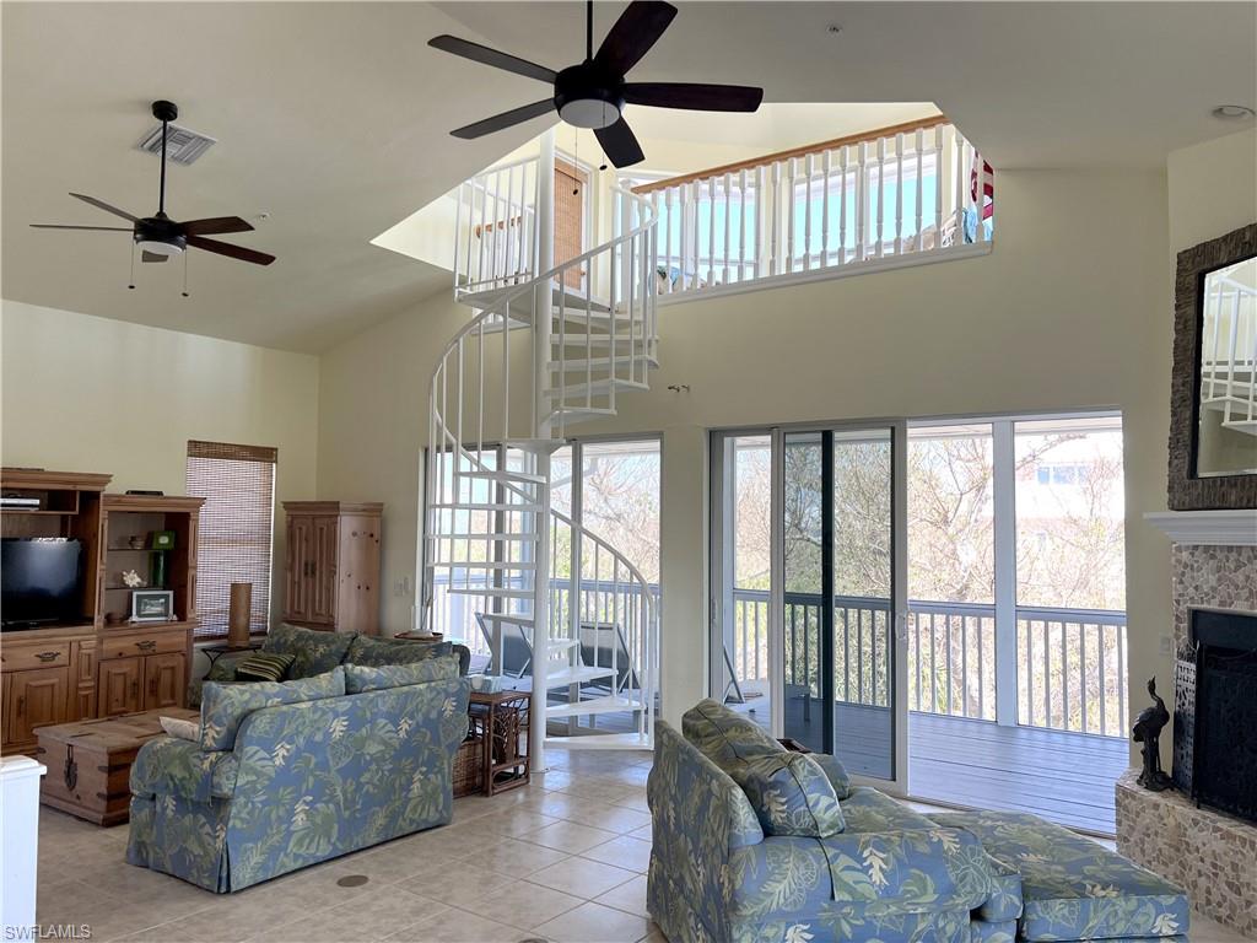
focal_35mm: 26
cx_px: 628
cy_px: 472
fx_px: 944
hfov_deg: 67.3
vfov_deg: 53.1
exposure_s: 1/157
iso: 40
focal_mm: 5.7
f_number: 1.5
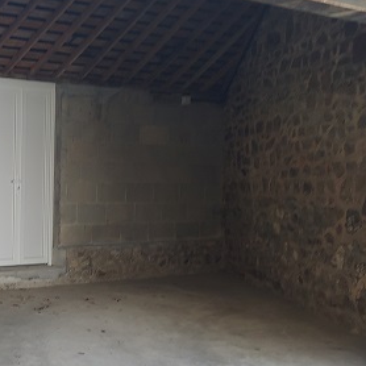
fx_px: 730
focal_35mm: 61
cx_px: -75
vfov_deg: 28.0
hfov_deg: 25.3
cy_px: 236
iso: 40
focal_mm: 4.6
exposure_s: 1/120
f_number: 1.8
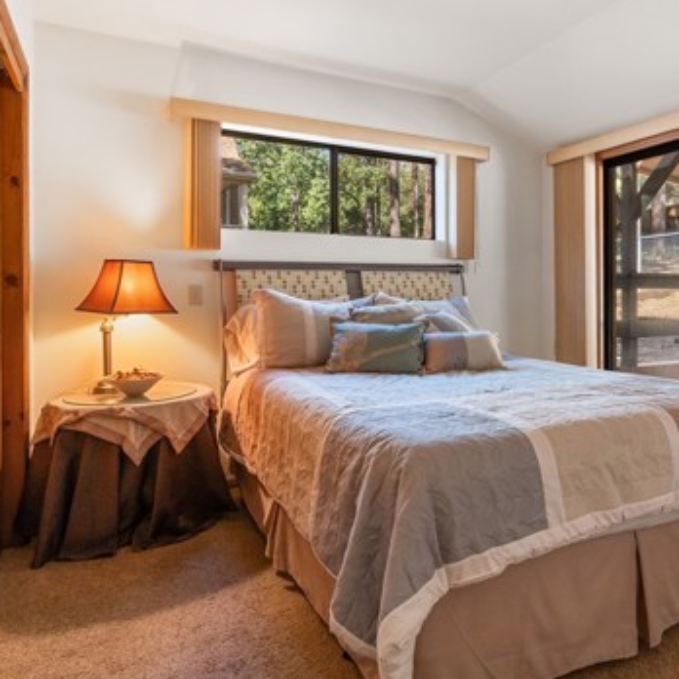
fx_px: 555
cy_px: 305
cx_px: 441
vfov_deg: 62.8
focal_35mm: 25
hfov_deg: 61.7
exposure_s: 1/25
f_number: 8
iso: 800
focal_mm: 16
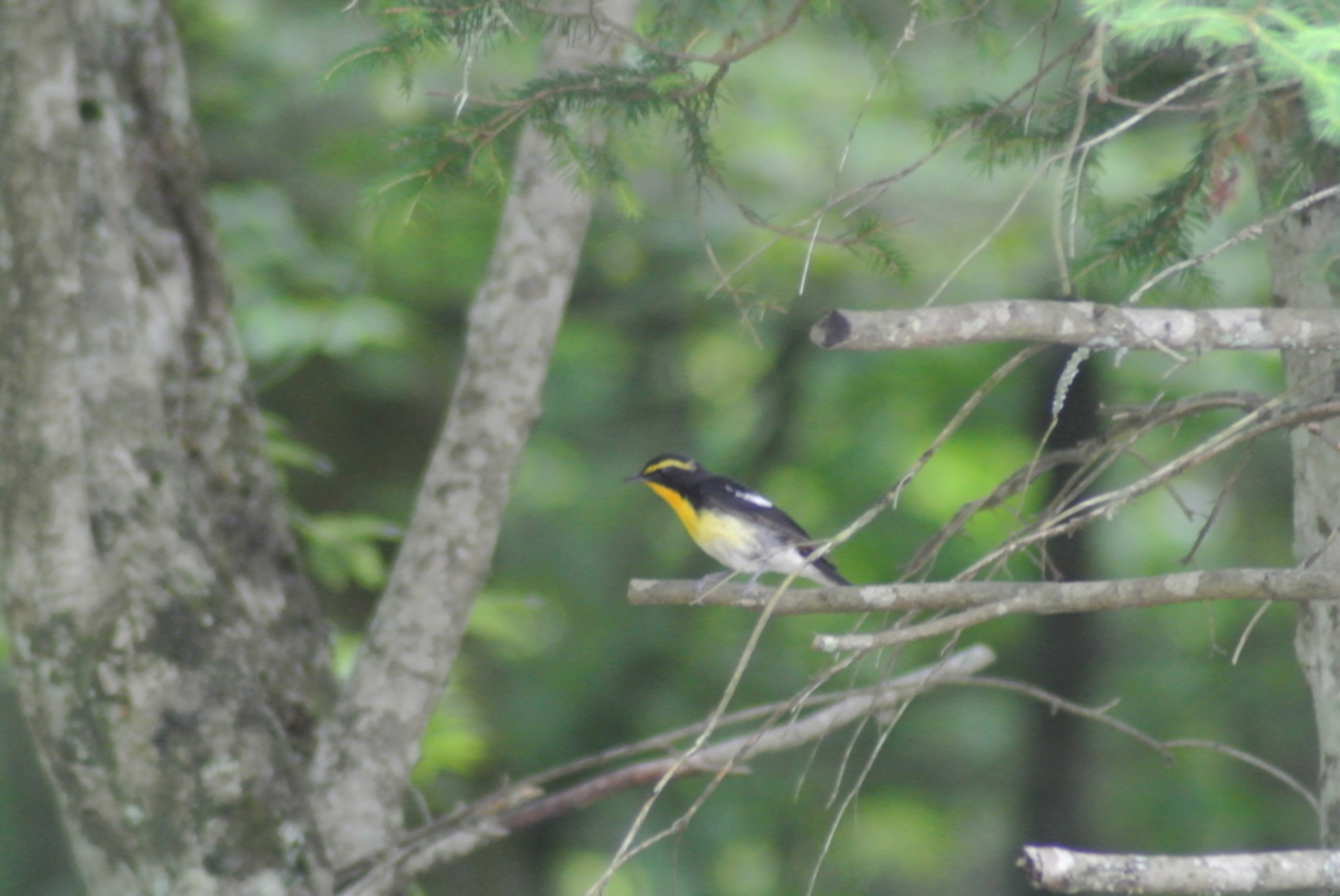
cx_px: 670
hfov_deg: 2.5
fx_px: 30179
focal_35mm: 810
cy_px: 448
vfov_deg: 1.7
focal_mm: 300
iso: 2000
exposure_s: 1/125
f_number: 5.6
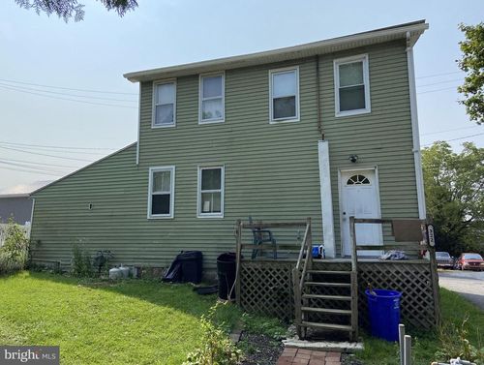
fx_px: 364
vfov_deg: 53.2
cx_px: 242
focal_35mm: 26
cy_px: 182
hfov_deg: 67.2
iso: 32
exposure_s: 1/3984
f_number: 1.8
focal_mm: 4.25
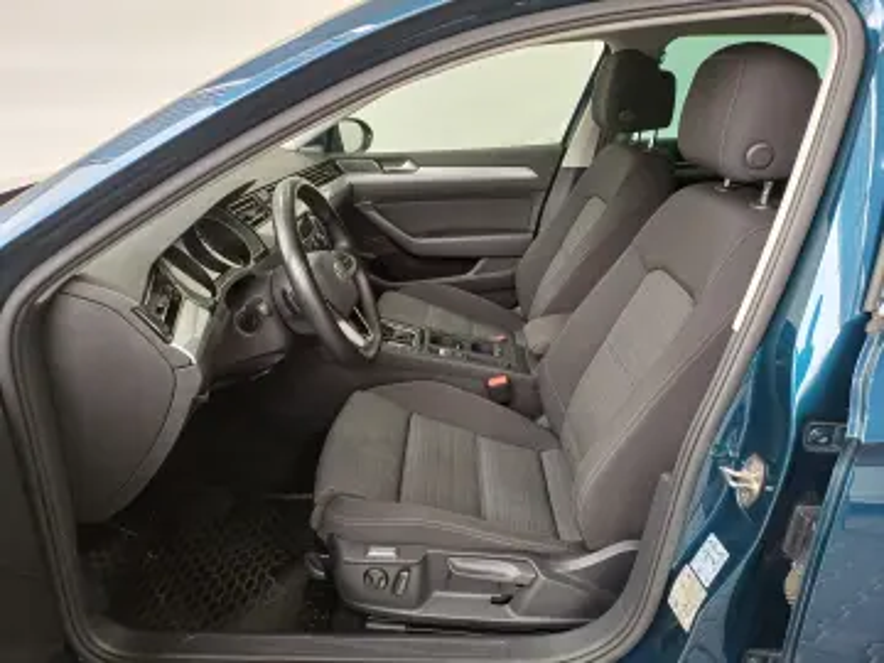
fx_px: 638
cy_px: 332
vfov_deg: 54.9
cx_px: 442
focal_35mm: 25
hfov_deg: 69.4
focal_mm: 4.65
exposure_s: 1/50
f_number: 1.8
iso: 100
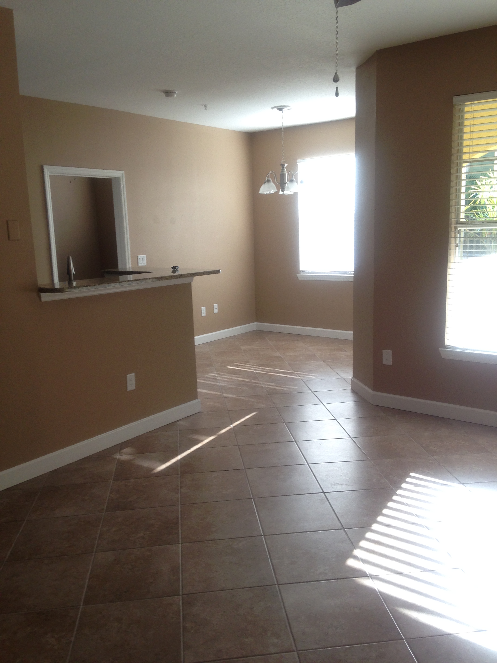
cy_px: 332
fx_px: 632
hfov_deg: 42.9
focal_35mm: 33
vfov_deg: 55.4
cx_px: 248
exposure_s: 1/60
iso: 64
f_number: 2.4
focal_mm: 4.12
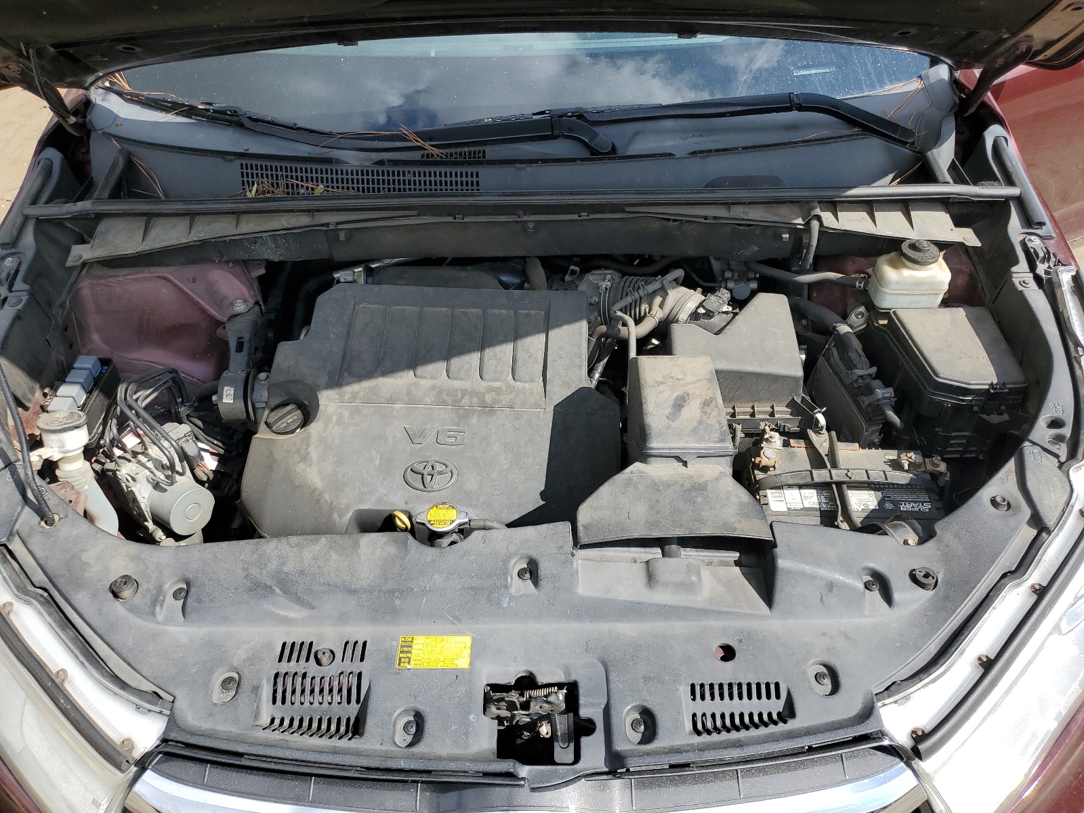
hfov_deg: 67.3
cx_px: 542
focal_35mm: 26
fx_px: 814
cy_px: 406
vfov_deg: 53.1
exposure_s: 1/2000
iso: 50
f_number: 1.5
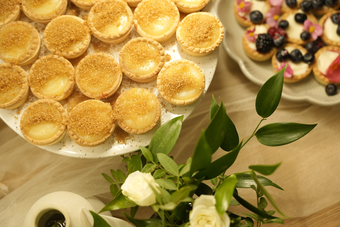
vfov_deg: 23.8
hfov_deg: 35.1
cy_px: 114
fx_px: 538
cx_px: 170
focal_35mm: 57
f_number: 4
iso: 1000
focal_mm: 57
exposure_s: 1/350
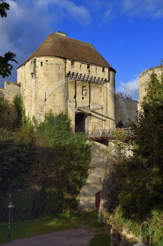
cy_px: 123
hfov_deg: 30.5
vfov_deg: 44.5
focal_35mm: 44
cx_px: 82
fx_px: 299
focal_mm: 44
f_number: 13
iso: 200
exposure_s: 1/200
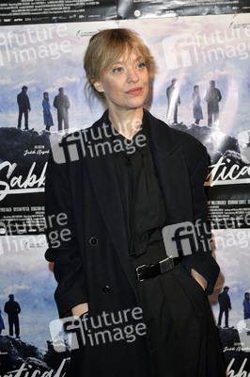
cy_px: 188
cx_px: 125
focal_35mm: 58
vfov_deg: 34.5
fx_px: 605
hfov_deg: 23.3
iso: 2500
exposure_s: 1/200
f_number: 9
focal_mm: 58
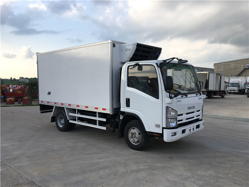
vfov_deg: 48.2
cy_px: 94
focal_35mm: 29
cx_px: 124
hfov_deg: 61.7
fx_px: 209
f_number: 2.2
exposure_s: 1/437
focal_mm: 4.15
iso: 25
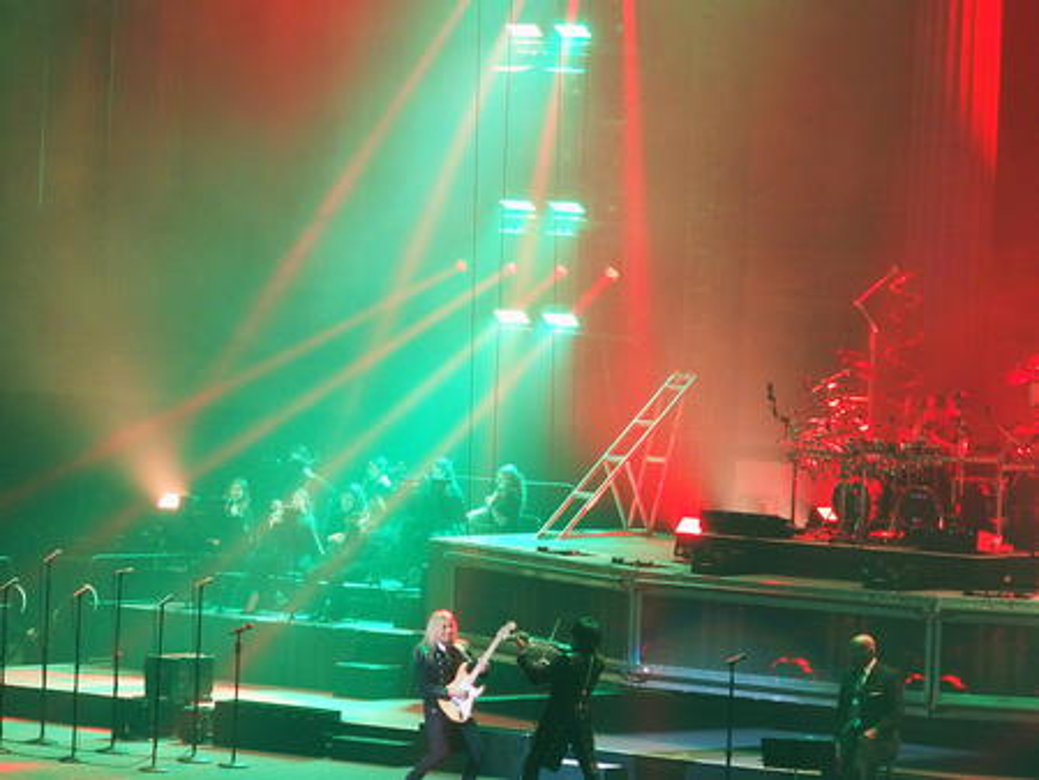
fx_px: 4955
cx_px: 520
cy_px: 390
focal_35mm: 165
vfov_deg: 9.0
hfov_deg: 12.0
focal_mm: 35
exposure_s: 1/80
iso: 640
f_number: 2.8
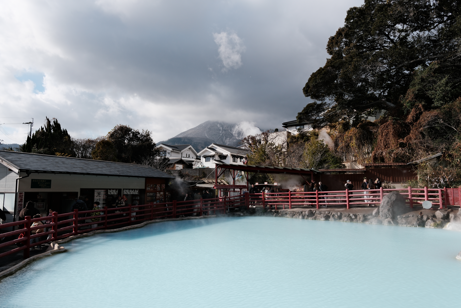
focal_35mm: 24
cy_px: 154
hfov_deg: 73.7
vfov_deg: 53.1
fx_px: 307
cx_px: 230
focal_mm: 16
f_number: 5.6
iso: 250
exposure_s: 1/1000
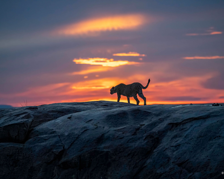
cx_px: 114
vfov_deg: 8.1
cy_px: 90
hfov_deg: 10.1
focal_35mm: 192
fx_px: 1273
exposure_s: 1/1250
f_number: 2.8
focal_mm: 170
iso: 5000
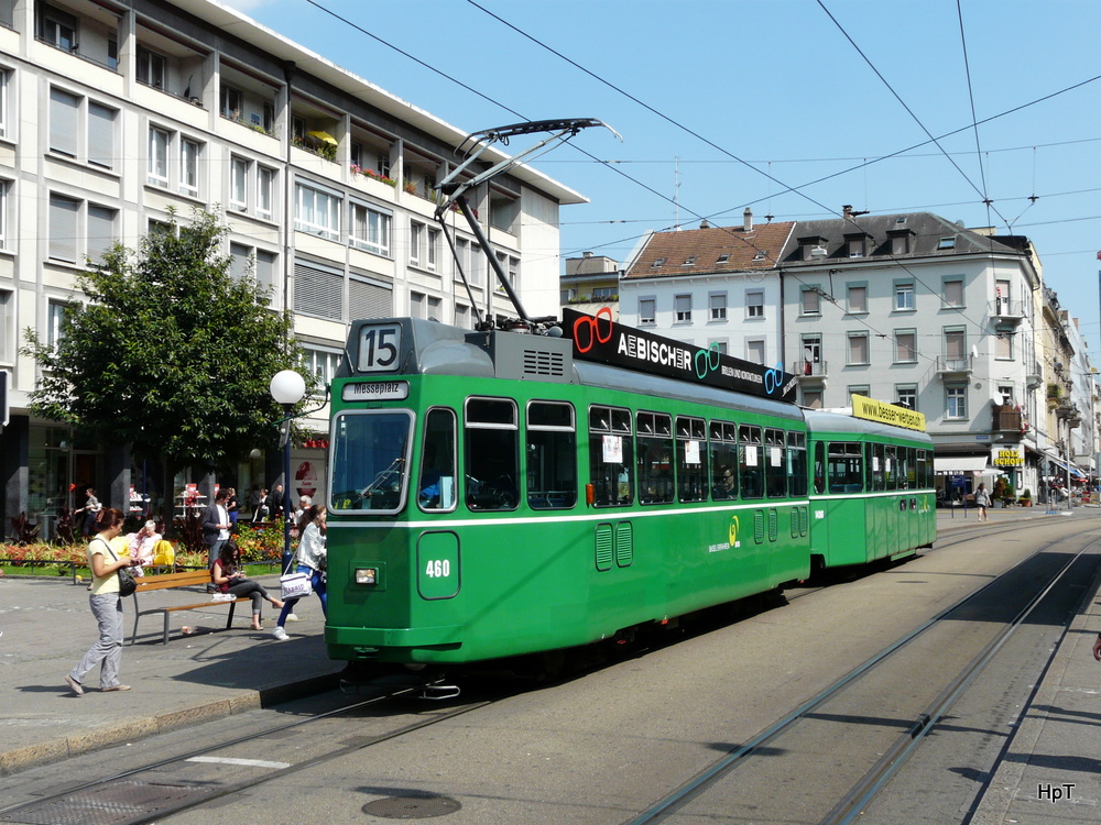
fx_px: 1368
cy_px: 412
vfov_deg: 33.6
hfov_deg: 43.9
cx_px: 550
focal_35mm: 43
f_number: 5.6
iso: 100
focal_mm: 7
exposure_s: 1/500
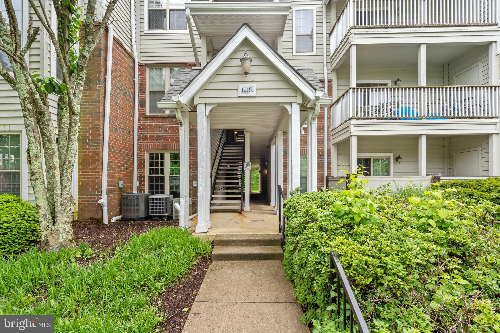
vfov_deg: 73.7
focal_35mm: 16
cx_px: 250
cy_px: 166
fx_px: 222
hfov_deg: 96.7
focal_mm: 16
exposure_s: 1/40
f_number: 8
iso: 100
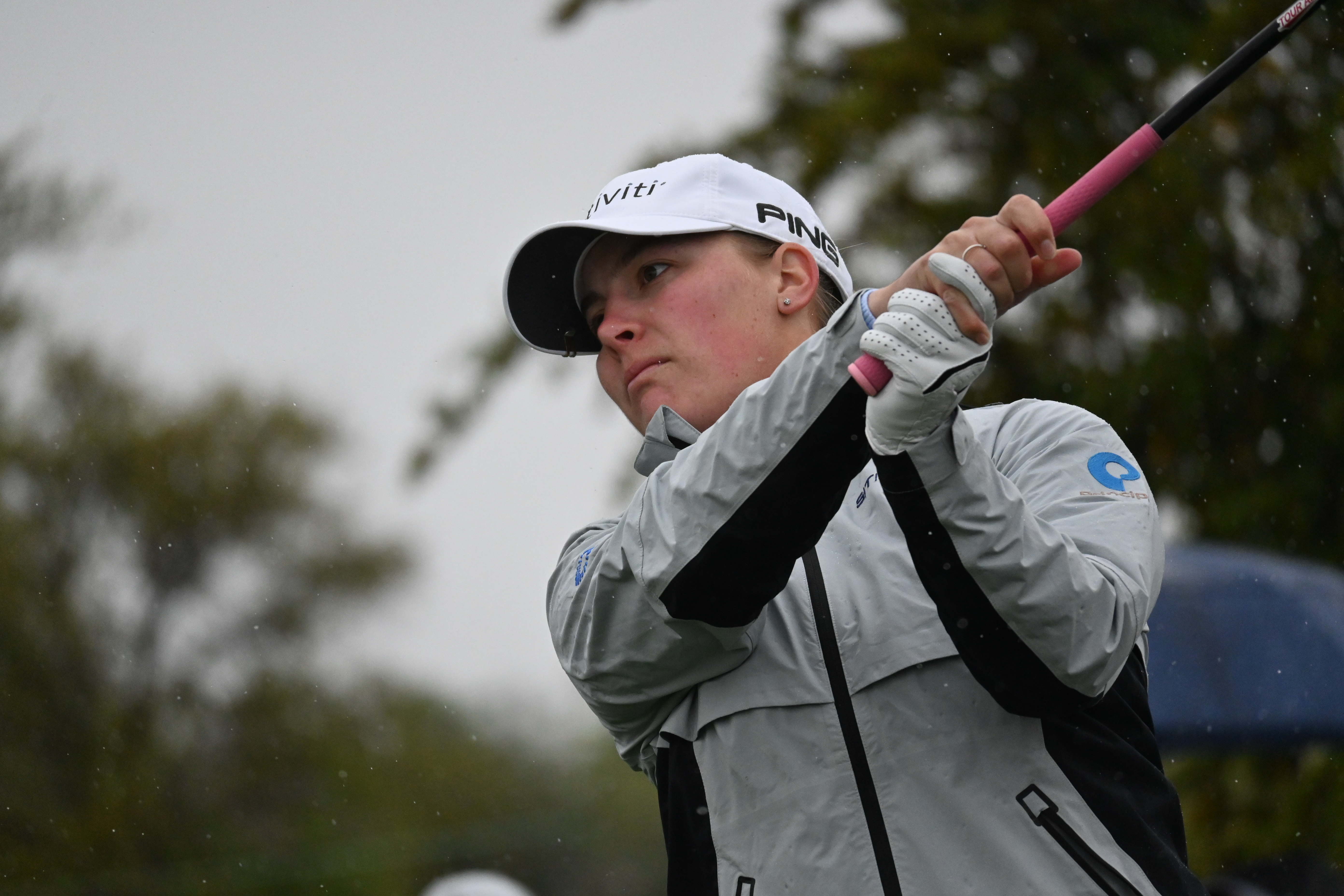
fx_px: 13999
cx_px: 672
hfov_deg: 5.5
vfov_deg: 3.7
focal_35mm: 375
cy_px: 448
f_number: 6.3
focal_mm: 250
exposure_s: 1/4000
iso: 2800
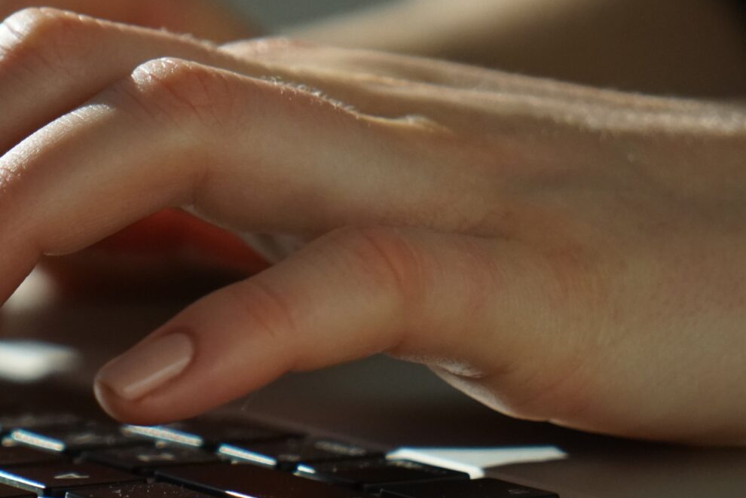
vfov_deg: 7.6
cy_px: 289
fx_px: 3752
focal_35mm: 181
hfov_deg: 11.2
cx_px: 0
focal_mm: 70
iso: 1600
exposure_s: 1/8000
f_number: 4
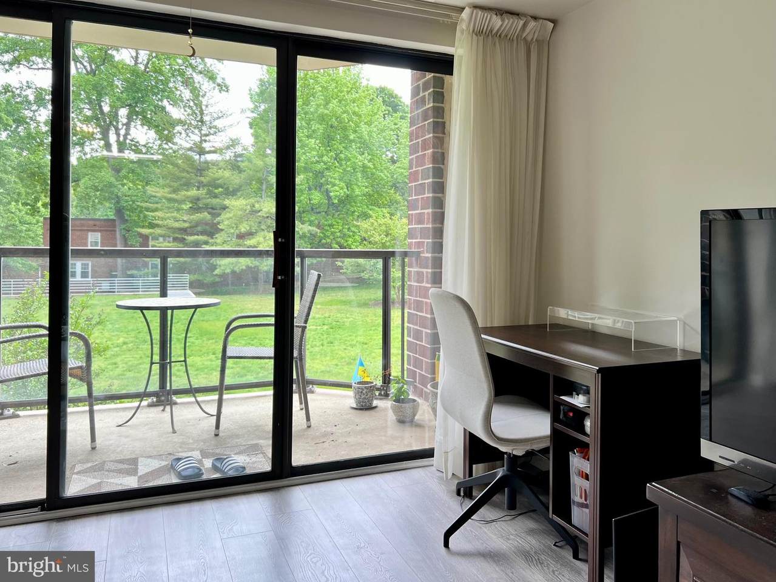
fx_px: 583
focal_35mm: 26
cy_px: 291
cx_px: 388
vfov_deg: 53.1
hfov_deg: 67.3
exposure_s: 1/121
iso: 80
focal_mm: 5.7
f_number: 1.5
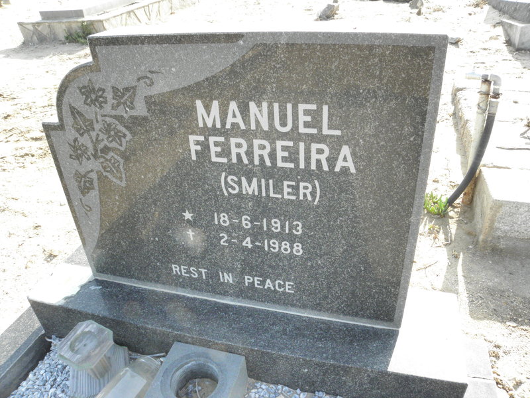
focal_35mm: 26
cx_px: 265
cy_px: 199
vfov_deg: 53.1
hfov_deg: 67.3
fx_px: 398
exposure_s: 1/160
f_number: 5.6
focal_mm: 4.6
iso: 200
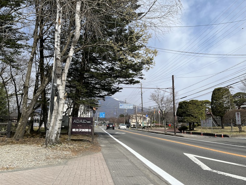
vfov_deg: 53.1
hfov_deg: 67.3
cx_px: 123
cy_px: 92
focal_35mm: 26
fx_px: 185
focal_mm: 5.1
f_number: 1.6
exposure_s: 1/4149
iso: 50
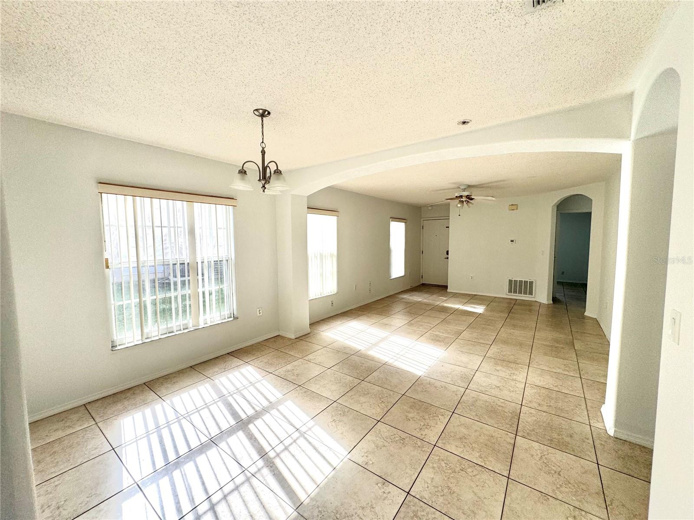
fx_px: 281
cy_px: 260
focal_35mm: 14
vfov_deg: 85.7
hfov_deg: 102.1
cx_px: 347
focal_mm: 2.22
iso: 40
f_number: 2.2
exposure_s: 1/304
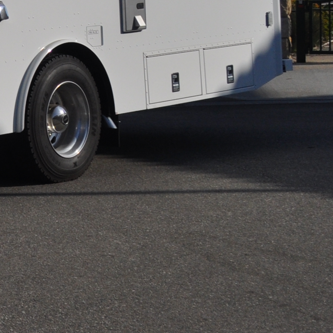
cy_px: -55
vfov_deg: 12.6
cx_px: -353
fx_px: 1480
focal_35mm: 136
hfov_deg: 11.5
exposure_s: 1/2000
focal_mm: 22
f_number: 8
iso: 280
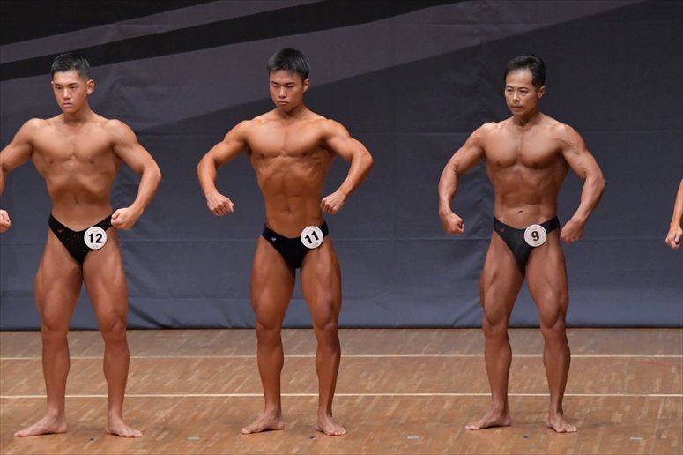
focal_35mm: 270
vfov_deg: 5.1
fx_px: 5120
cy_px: 228
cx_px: 342
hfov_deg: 7.6
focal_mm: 180
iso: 6400
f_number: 5.6
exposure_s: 1/400
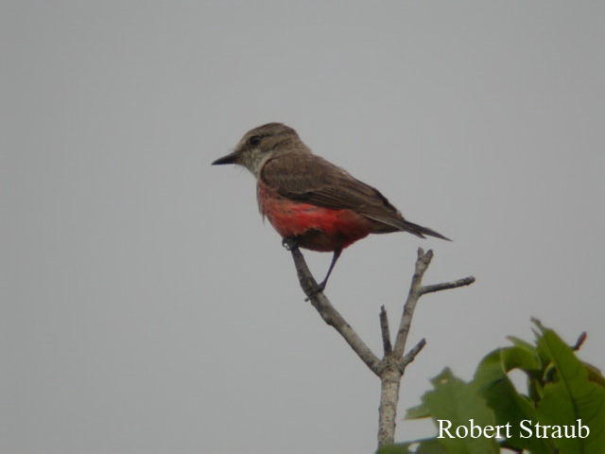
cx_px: 302
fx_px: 2377
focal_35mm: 136
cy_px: 227
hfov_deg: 14.5
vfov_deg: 10.9
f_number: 6
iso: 100
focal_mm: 28.2
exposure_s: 1/234
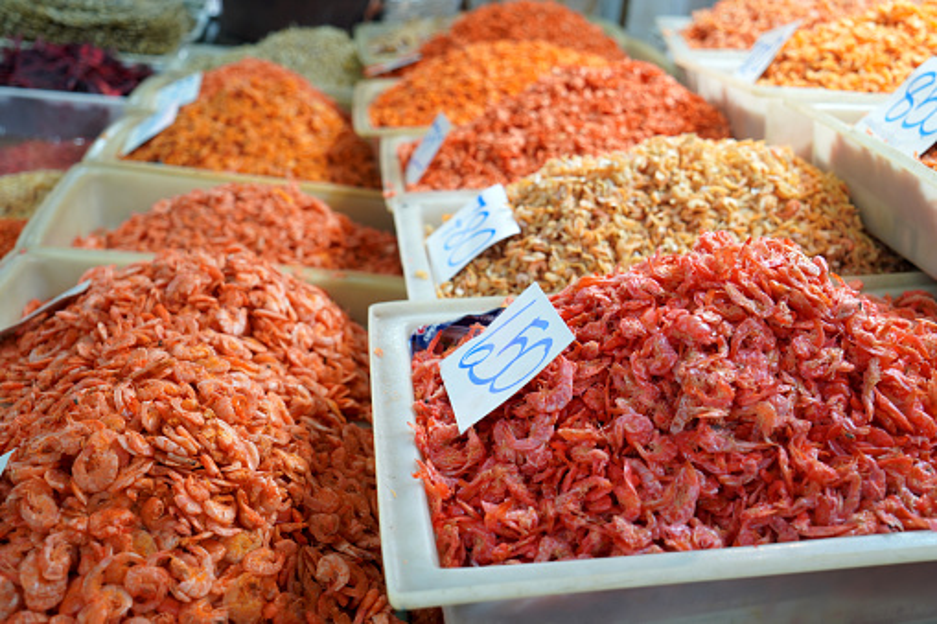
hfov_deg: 47.4
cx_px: 468
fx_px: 1067
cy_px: 312
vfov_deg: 32.6
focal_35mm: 41
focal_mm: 41
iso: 400
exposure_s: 1/25
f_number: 4
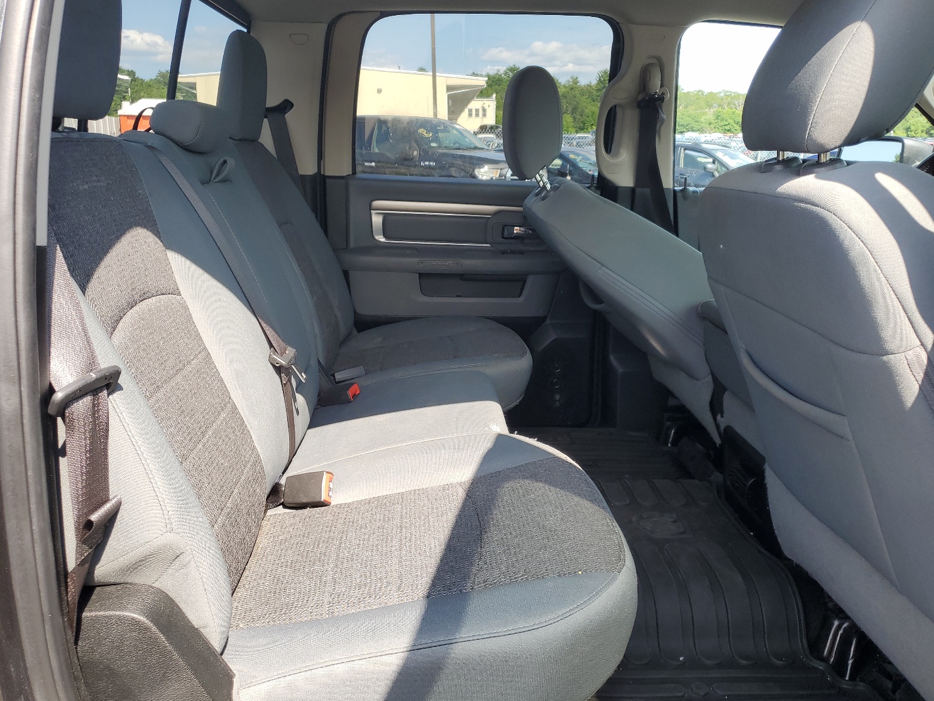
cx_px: 463
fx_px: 755
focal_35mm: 28
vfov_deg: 49.7
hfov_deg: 63.5
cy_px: 338
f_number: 1.5
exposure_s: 1/455
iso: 50
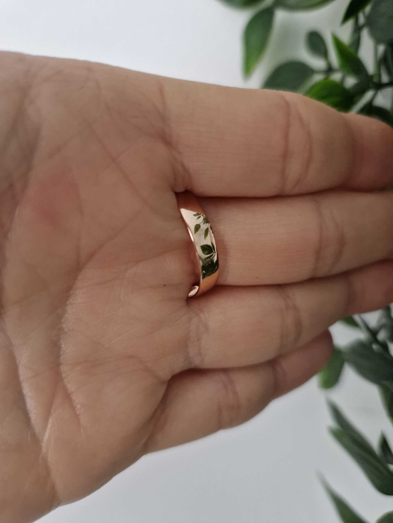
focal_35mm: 23
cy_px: 262
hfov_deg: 58.9
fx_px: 348
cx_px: 196
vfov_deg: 73.9
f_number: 1.8
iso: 640
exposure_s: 1/50
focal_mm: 5.4
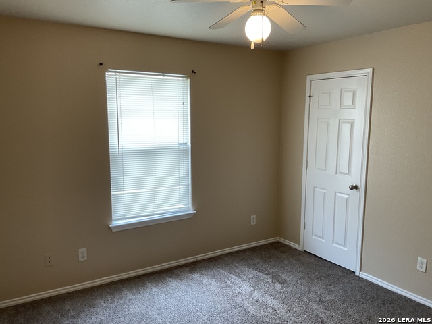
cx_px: 216
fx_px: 362
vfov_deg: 48.2
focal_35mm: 29
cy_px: 162
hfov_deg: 61.7
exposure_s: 1/60
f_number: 1.8
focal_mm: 3
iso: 64
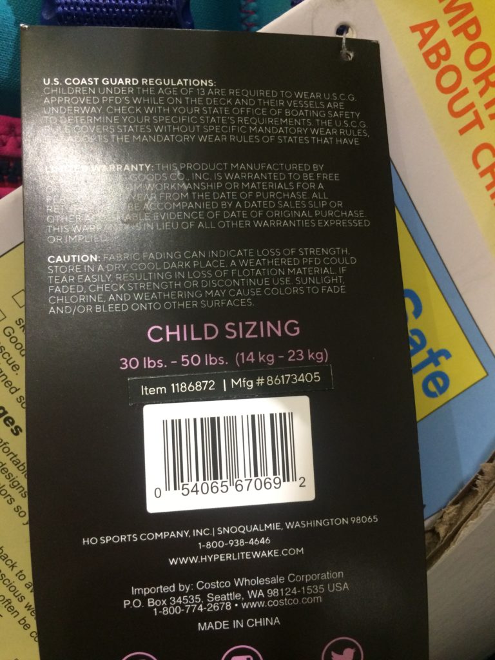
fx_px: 553
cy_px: 330
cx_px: 248
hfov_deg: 48.2
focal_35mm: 29
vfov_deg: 61.7
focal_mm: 4.15
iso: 200
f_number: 2.2
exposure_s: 1/30
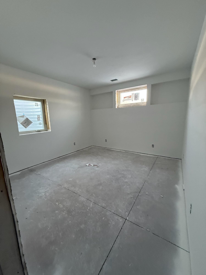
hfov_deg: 85.7
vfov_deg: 102.1
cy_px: 138
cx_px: 103
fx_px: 111
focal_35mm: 14
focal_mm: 2.22
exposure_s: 1/120
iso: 500
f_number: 2.2
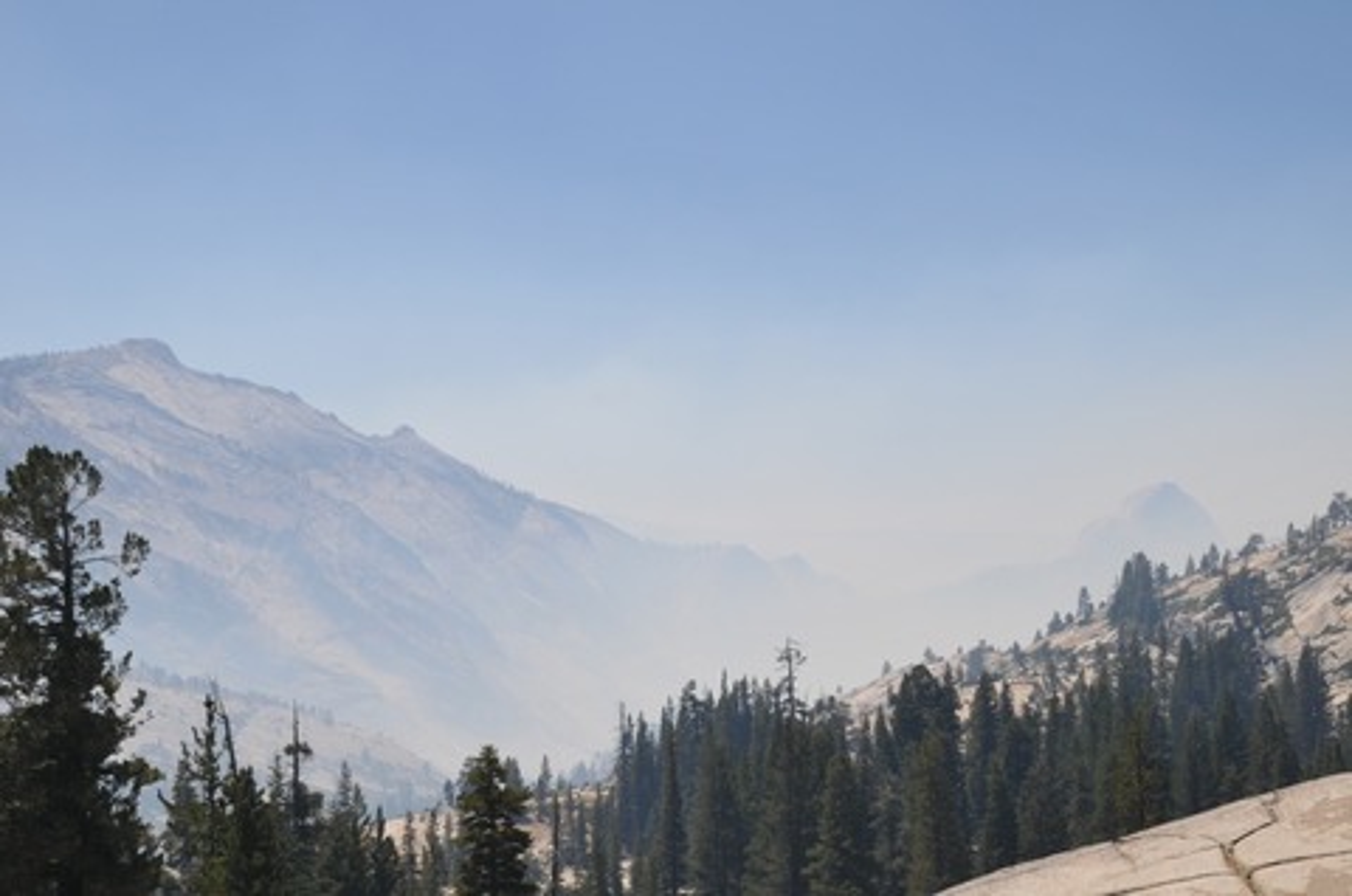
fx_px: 2136
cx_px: 676
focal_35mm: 57
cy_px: 448
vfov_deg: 23.7
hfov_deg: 35.1
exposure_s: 1/800
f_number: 14
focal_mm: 38
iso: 400
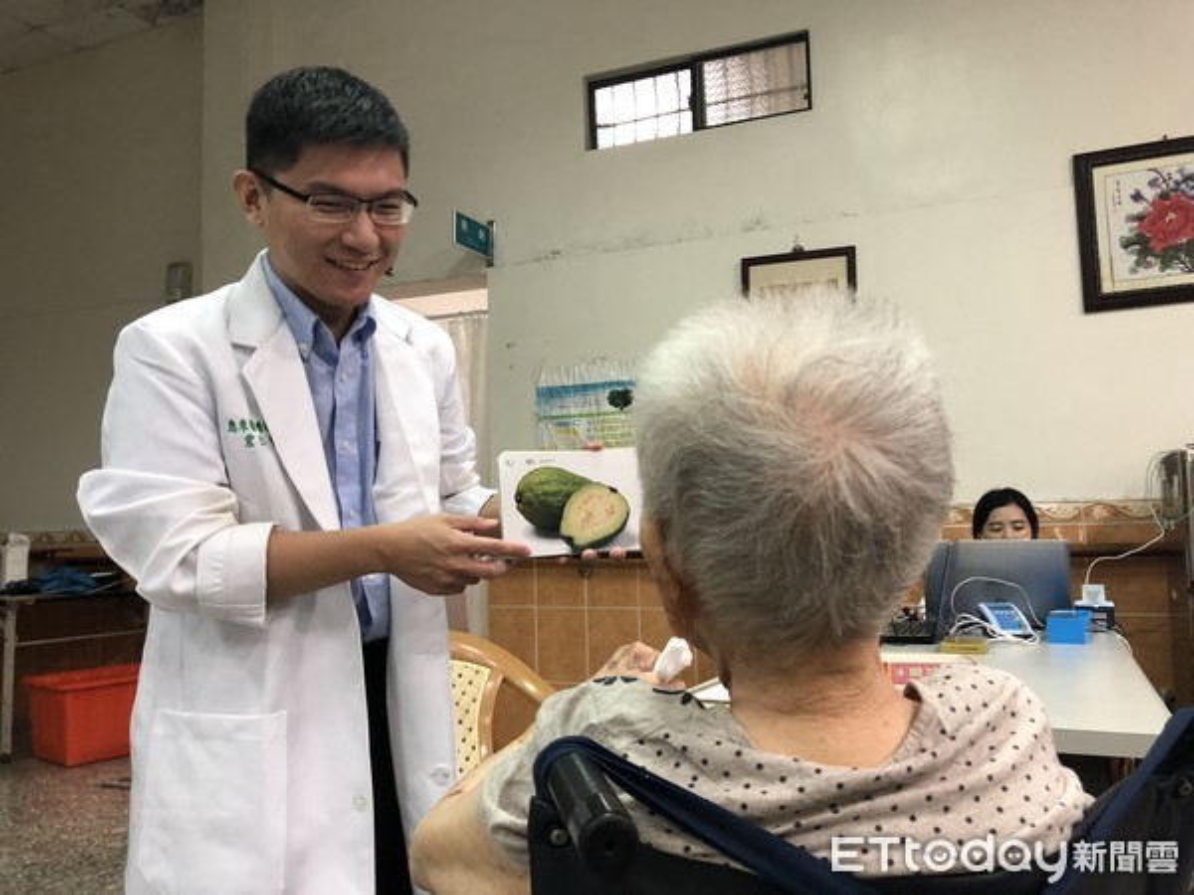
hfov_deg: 63.4
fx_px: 966
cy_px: 448
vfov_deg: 49.7
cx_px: 597
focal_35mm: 28
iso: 50
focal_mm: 3.99
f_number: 1.8
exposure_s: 1/15
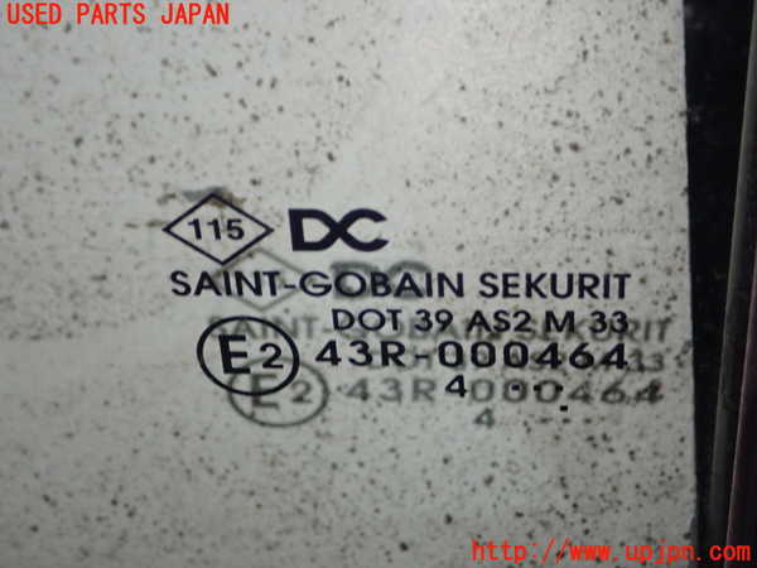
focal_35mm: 74
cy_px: 284
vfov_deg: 19.9
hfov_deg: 26.3
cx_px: 378
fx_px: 1618
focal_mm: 13.47
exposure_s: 1/50
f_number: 4.2
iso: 800
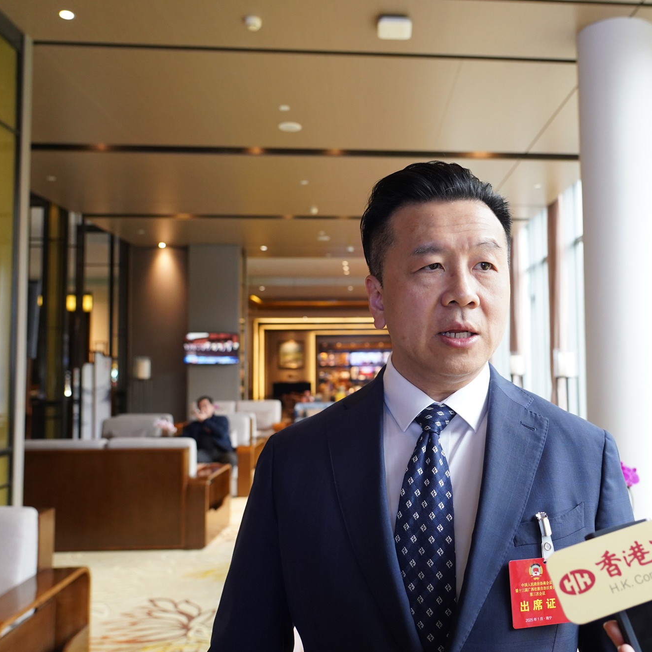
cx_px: 435
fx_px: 661
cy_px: 326
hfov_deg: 51.6
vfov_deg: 52.5
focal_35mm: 31
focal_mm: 24
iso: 2000
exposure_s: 1/100
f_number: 4
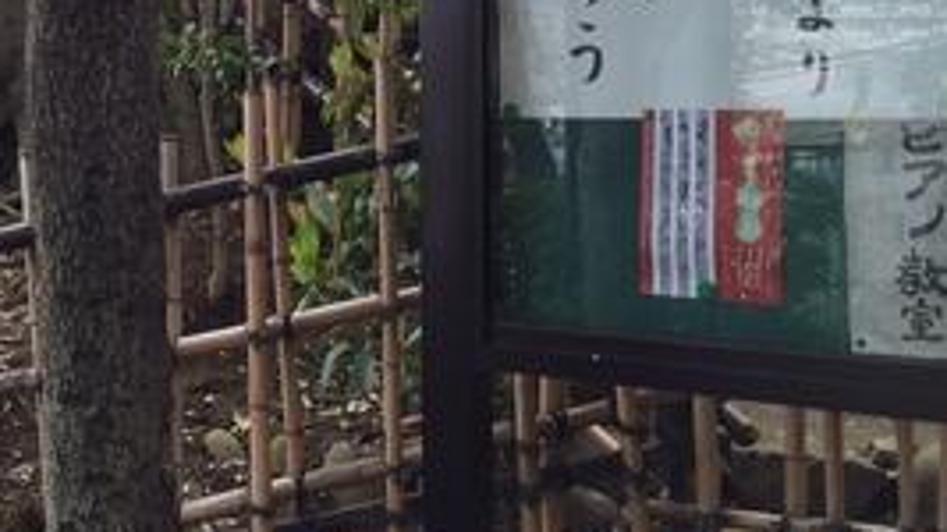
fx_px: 1456
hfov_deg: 34.6
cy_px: 133
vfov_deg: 20.5
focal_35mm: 58
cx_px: 151
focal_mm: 4.12
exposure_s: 1/140
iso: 32
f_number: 2.2
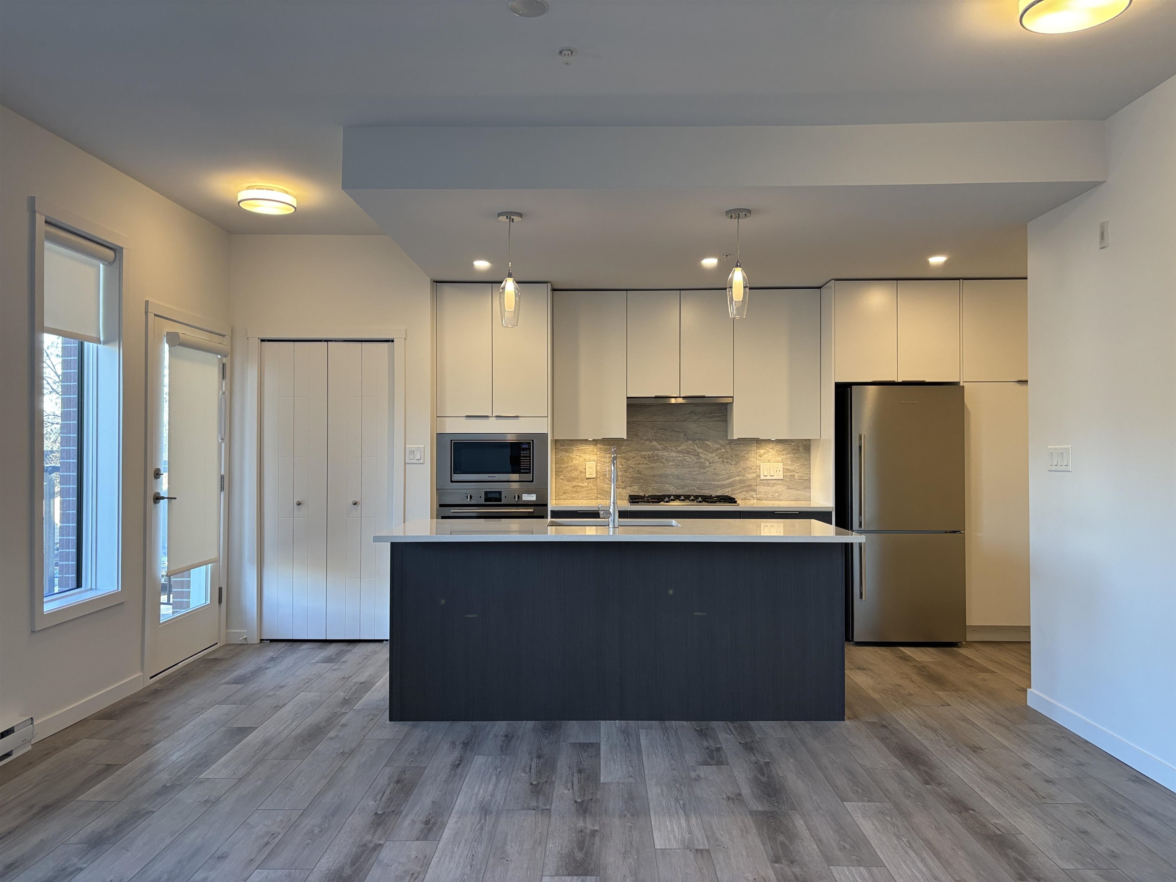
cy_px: 441
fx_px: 883
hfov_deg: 67.3
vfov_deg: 53.1
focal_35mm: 26
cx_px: 588
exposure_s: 1/120
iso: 125
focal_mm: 5.96
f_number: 1.6
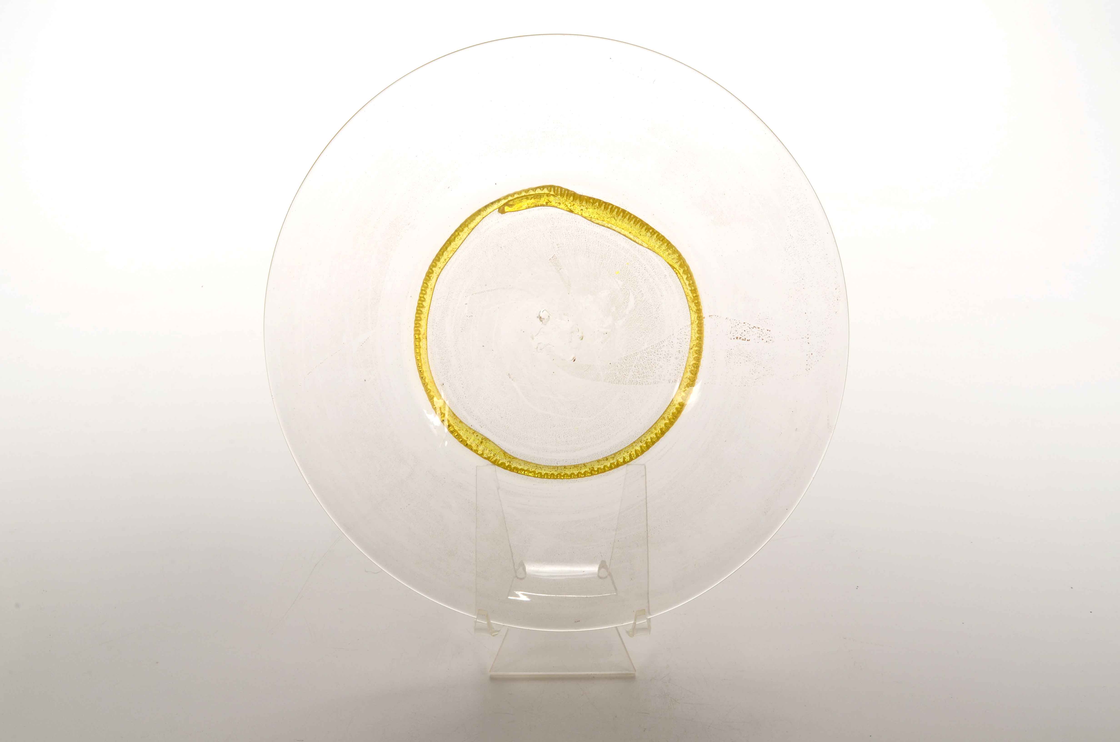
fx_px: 1351
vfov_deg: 30.7
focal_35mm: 44
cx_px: 560
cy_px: 371
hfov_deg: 45.0
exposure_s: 1/160
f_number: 29
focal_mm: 29
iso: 100
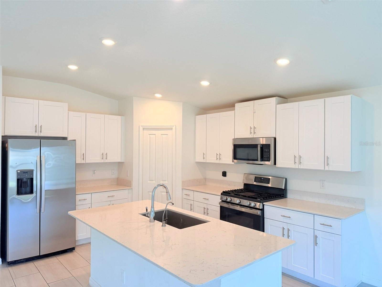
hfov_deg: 71.6
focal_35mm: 24
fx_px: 265
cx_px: 191
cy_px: 144
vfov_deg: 56.8
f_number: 1.78
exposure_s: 1/240
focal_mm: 6.76
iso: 160
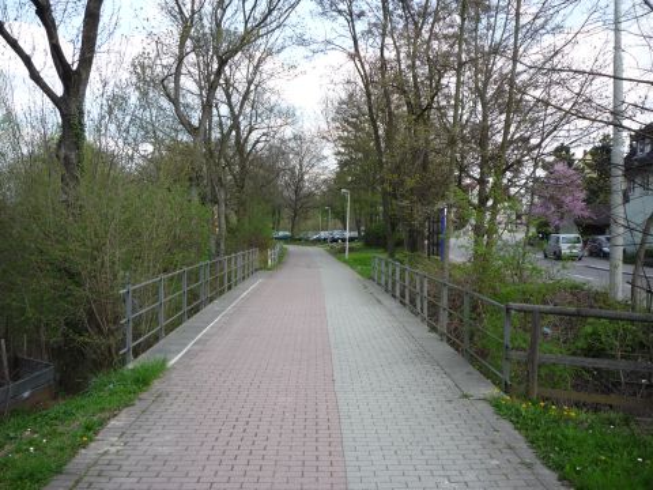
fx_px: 604
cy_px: 245
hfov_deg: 56.8
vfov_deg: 44.2
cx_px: 326
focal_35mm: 32
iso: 100
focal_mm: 5.2
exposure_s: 1/250
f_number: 4
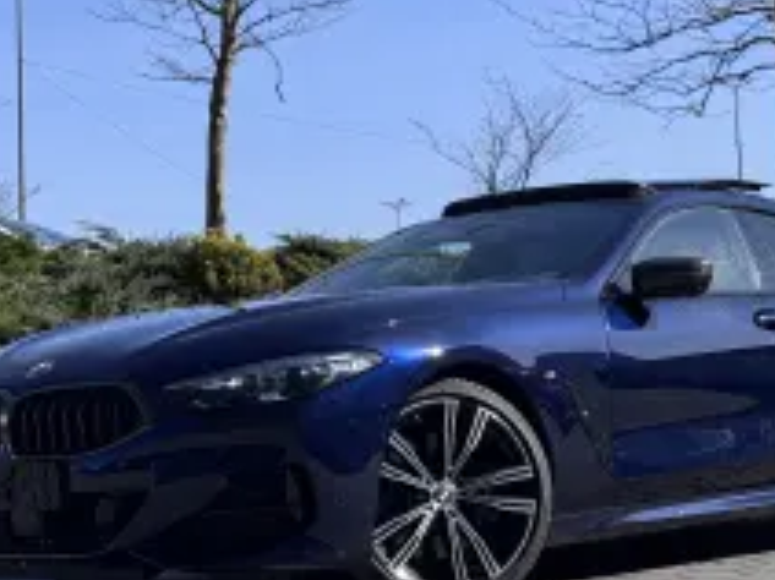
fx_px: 1835
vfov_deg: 18.0
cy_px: 239
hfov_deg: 23.8
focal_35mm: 82
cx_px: 452
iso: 64
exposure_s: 1/4310
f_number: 1.78
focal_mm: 6.76
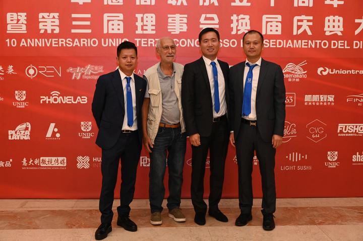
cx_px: 182
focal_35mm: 45
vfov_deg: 29.8
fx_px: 453
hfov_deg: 43.6
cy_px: 120
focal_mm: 45
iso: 6400
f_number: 5.6
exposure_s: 1/160
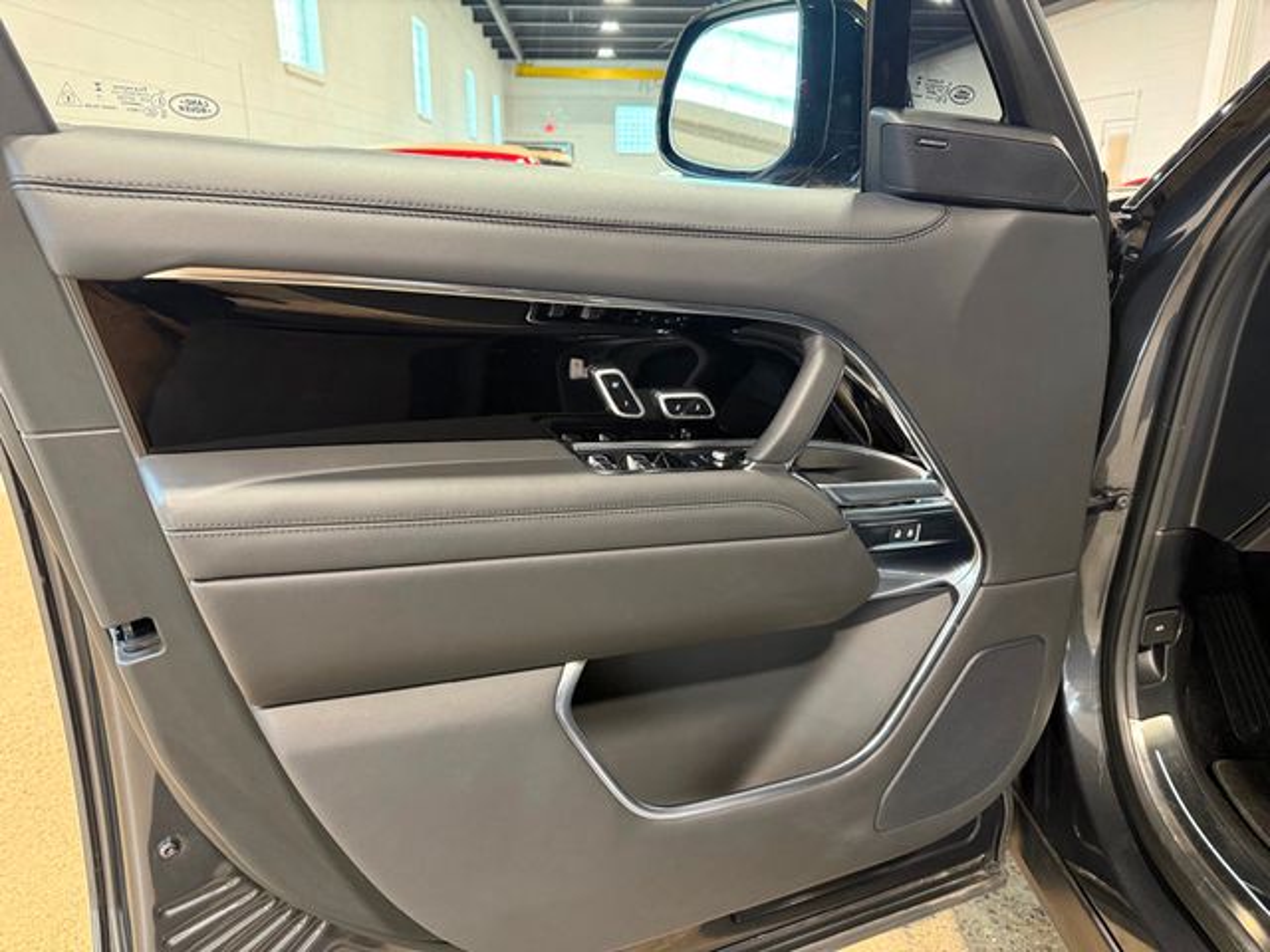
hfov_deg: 71.6
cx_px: 635
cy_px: 476
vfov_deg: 56.8
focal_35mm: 24
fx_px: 881
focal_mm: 6.76
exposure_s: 1/60
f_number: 1.78
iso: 320
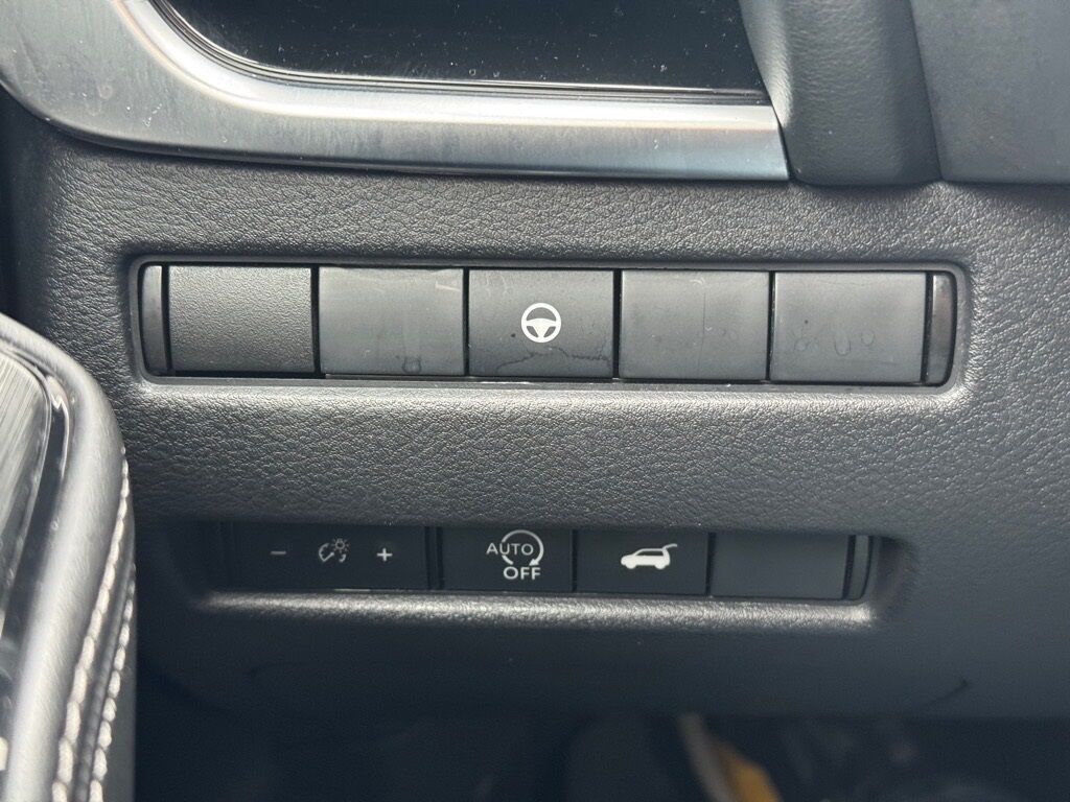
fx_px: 1484
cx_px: 535
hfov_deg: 39.7
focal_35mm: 48
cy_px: 401
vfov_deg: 30.3
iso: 160
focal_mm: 6.76
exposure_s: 1/60
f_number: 1.78
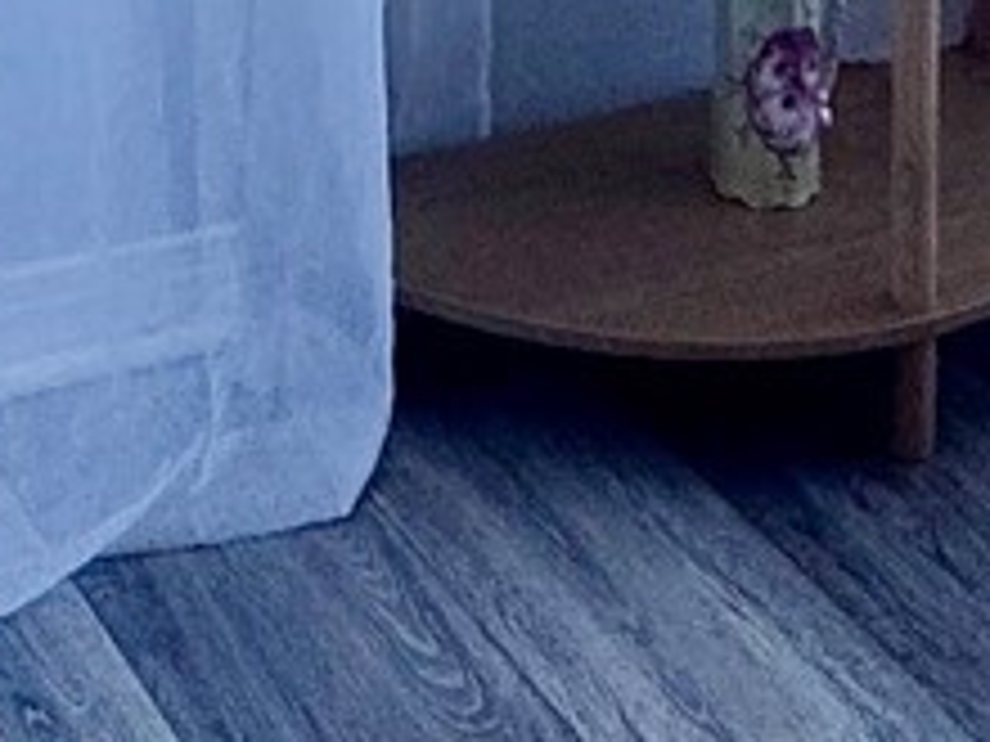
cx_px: 292
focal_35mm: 102
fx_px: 2917
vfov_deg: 11.0
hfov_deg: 19.2
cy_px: -1304
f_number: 2.2
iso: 40
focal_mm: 2.22
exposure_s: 1/316
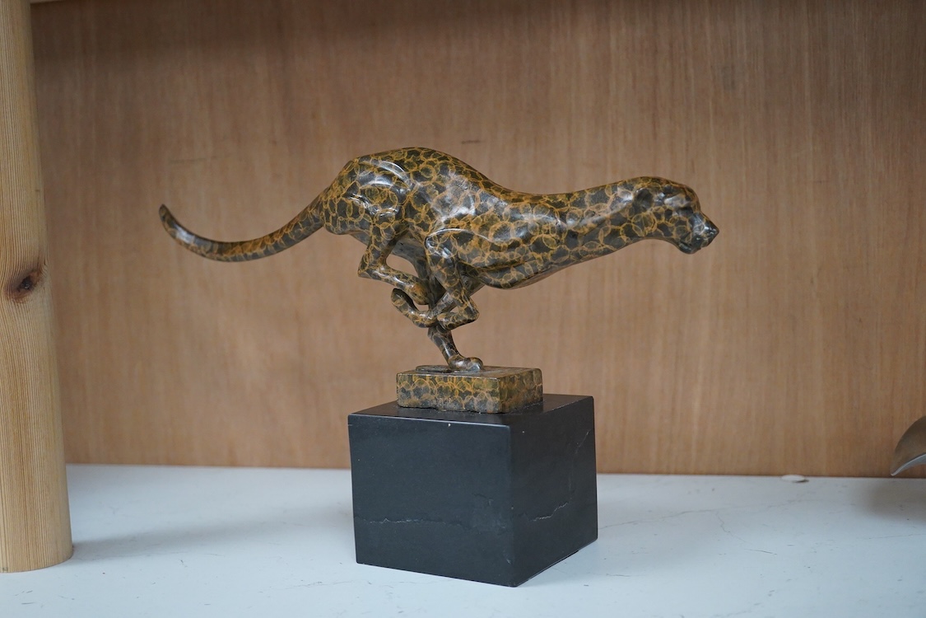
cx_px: 463
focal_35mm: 45
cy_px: 309
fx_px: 1157
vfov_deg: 29.9
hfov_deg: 43.6
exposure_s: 1/400
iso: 3200
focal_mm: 30
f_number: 4.5
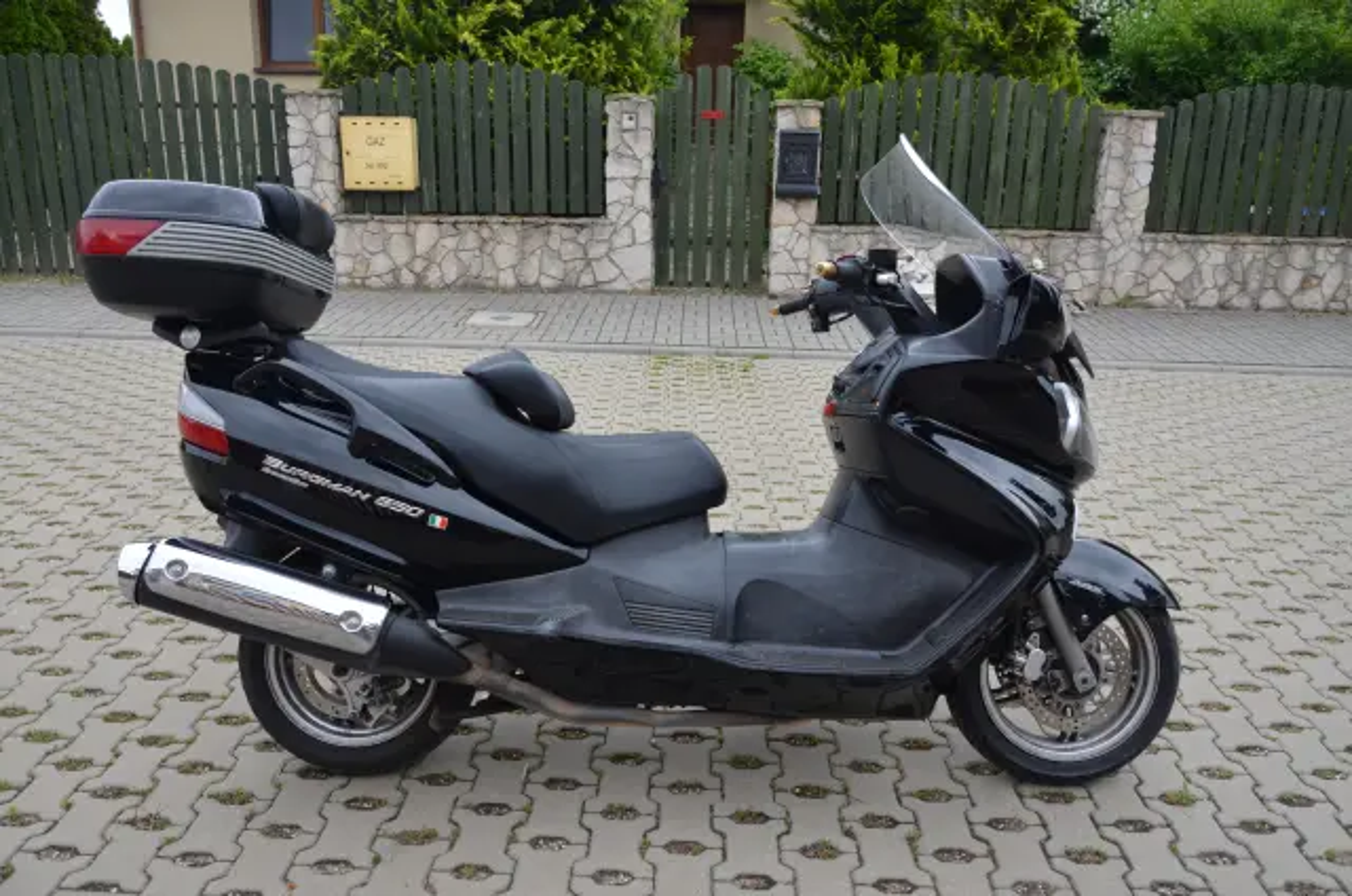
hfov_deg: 67.5
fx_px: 1012
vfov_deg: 47.7
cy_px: 448
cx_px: 676
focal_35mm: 27
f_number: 6.3
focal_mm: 18
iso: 100
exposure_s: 1/80
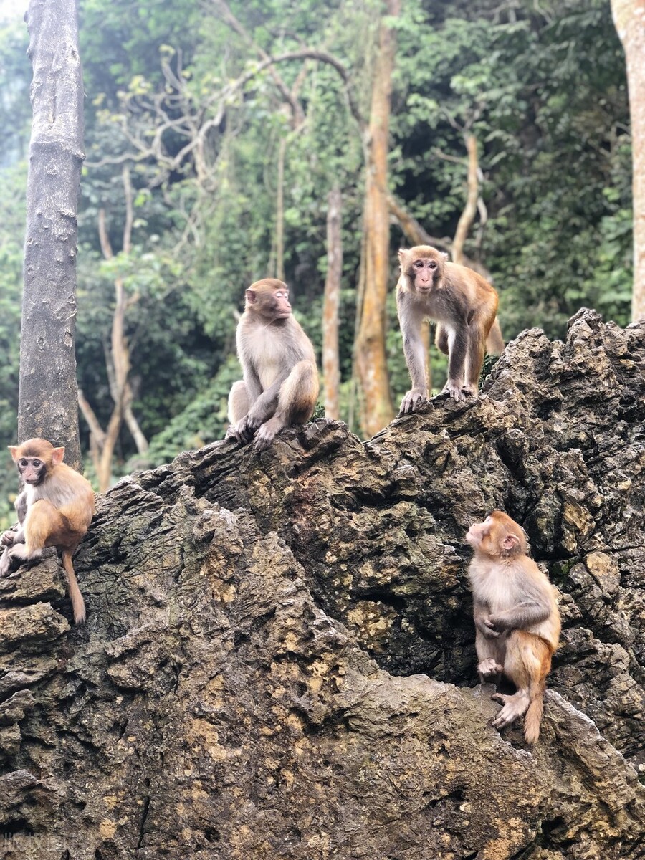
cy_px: 430
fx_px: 1292
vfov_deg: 36.8
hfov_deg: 28.0
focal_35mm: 52
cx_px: 322
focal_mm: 6
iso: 32
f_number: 2.4
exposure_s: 1/60.2
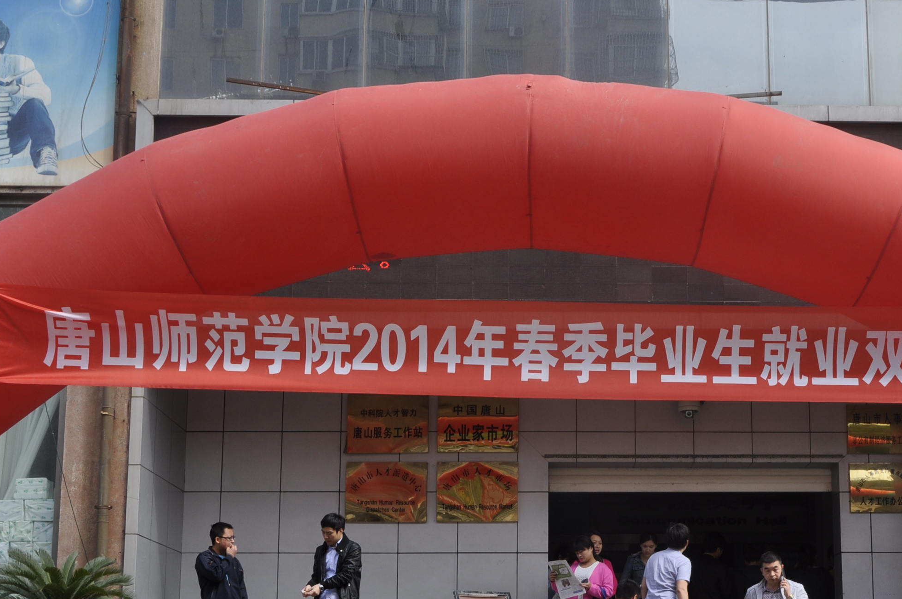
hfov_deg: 33.7
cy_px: 465
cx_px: 586
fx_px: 1476
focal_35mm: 59
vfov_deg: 22.7
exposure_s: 1/125
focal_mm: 24
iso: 200
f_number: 11
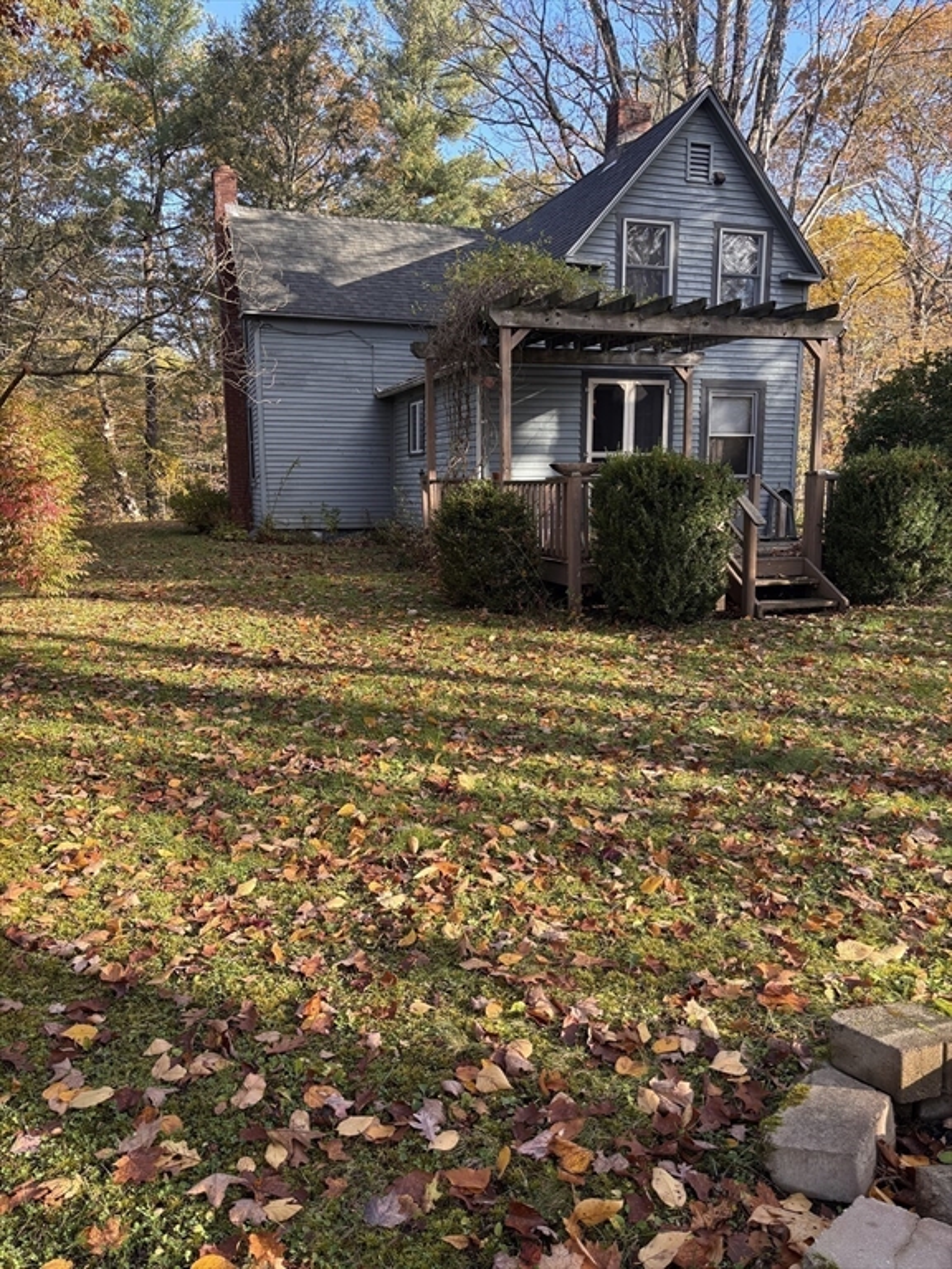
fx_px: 953
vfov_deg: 67.3
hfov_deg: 53.1
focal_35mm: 26
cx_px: 476
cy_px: 634
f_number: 1.6
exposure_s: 1/241
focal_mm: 5.96
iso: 40
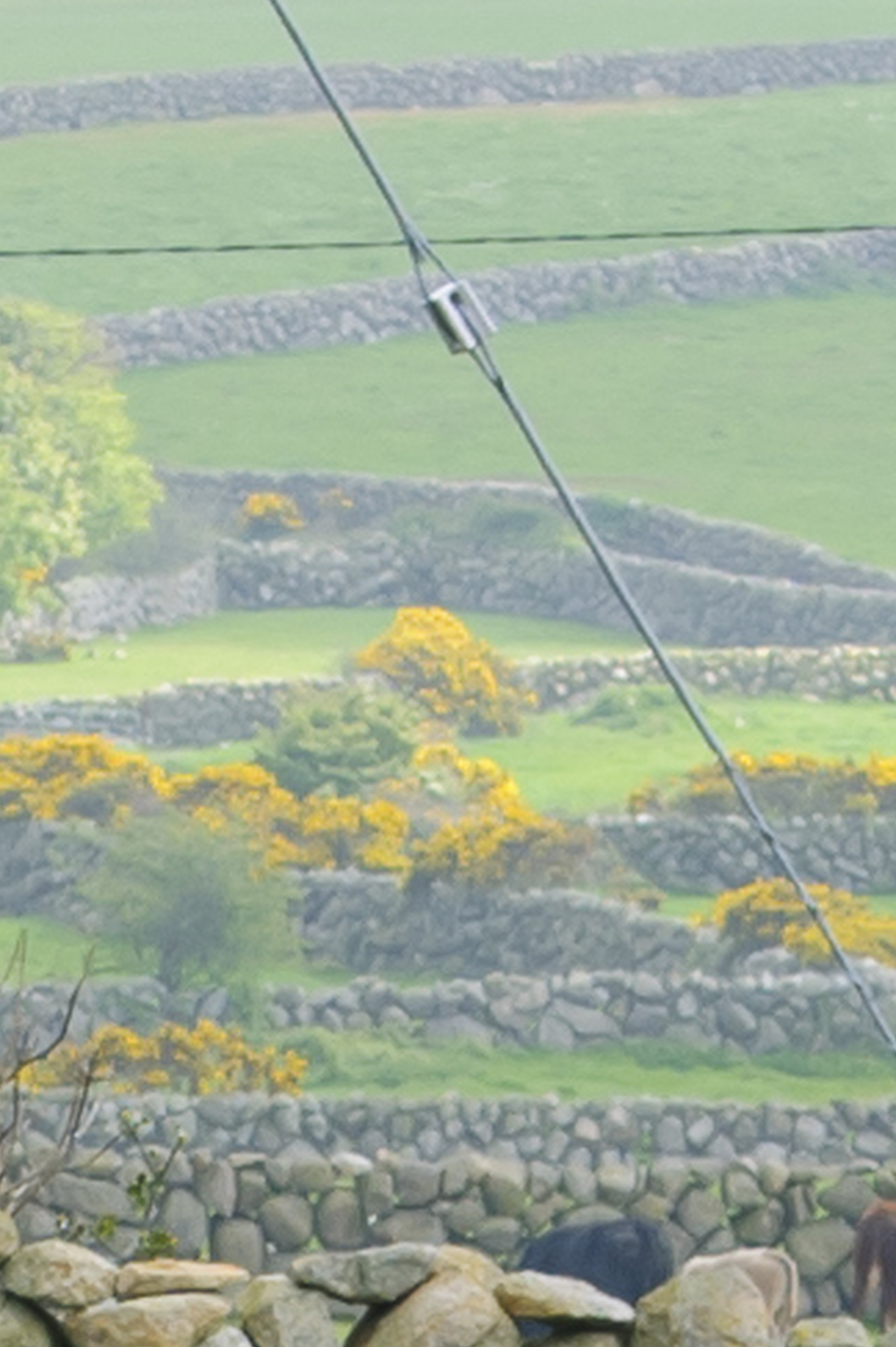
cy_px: 2506
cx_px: 296
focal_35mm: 924
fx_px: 34542
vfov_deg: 2.2
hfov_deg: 1.5
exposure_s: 1/60
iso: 200
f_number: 13
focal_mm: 70
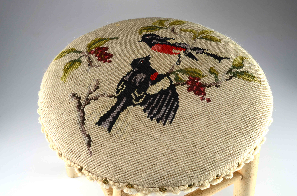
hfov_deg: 53.2
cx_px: 148
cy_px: 98
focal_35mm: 36
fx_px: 296
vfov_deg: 36.7
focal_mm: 24
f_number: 14
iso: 100
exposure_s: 1/80
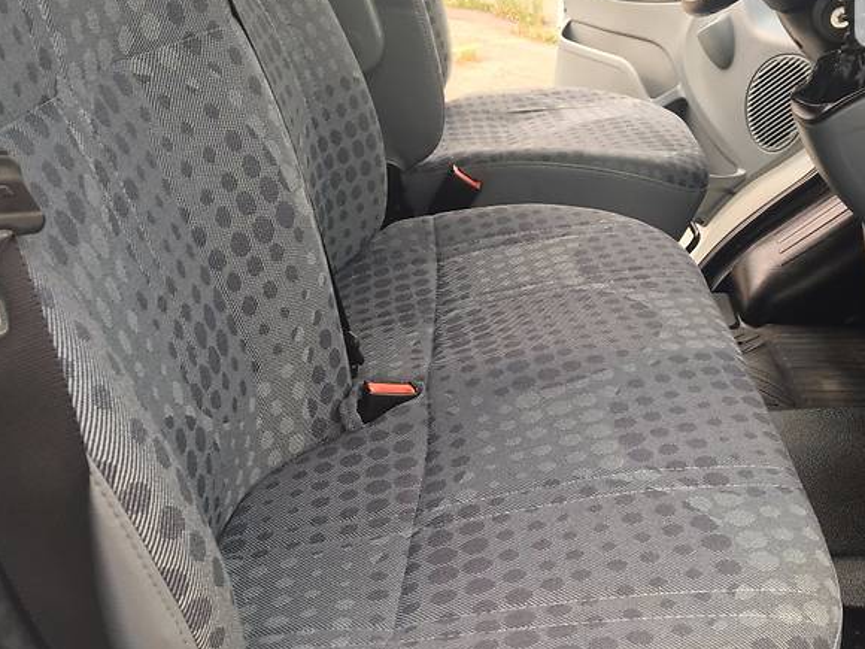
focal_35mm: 40
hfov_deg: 46.7
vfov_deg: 35.7
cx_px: 495
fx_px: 1000
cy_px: 413
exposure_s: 1/100
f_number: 2.2
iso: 32
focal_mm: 4.2
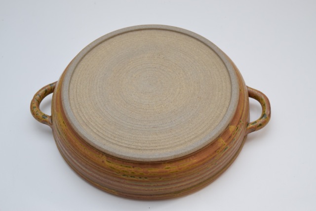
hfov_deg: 33.4
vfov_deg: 22.6
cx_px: 158
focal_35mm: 60
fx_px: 527
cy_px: 106
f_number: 5.6
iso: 800
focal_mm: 40
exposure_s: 1/125
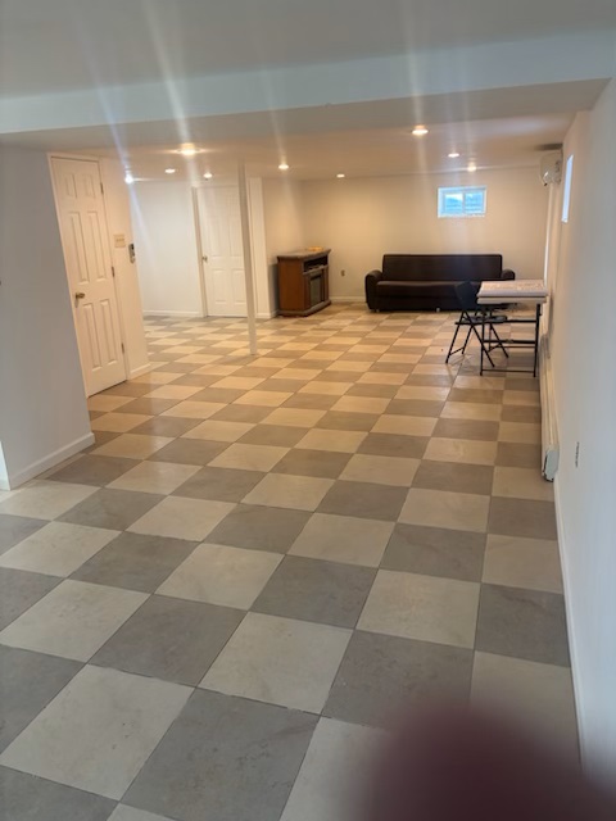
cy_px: 410
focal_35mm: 26
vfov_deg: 67.3
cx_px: 308
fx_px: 617
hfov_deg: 53.1
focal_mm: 5.96
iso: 125
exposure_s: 1/60
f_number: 1.6
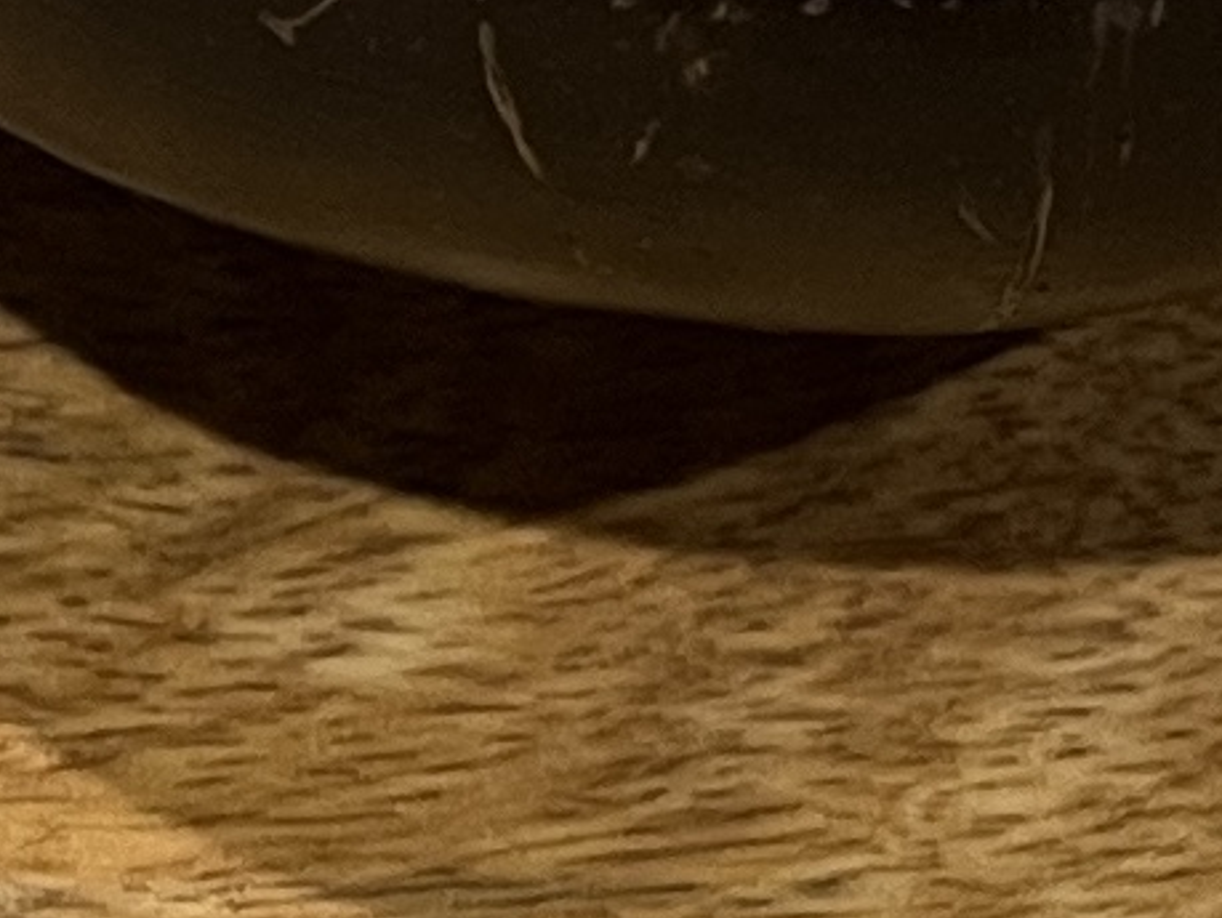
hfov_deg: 15.9
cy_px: -919
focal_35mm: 116
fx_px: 4098
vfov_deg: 11.5
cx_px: 1663
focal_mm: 5.1
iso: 125
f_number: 1.6
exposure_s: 1/50
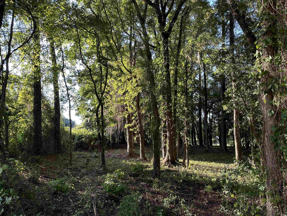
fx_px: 199
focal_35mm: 24
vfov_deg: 56.8
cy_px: 108
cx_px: 144
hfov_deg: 71.6
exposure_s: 1/224
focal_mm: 6.86
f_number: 1.78
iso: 64
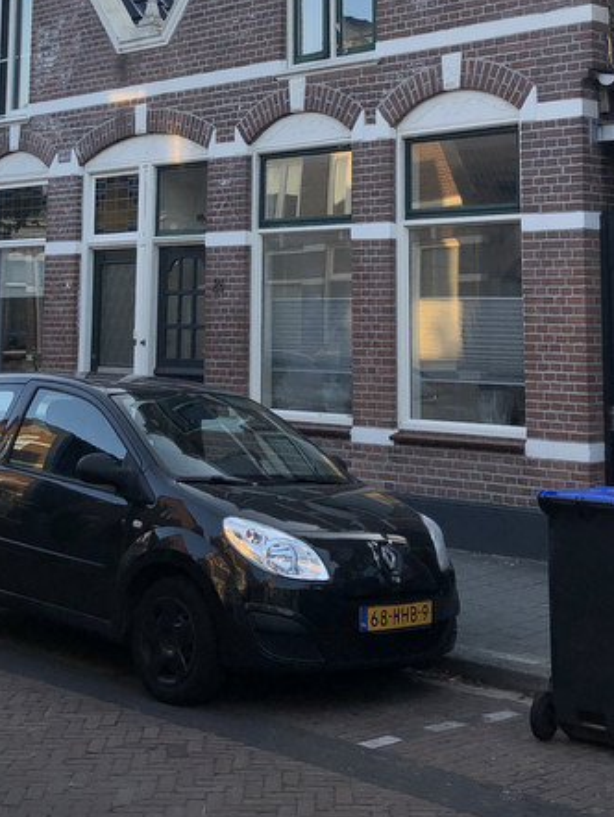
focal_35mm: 59
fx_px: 1394
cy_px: 126
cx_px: 301
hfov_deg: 24.8
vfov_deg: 31.5
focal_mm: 3.99
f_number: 1.8
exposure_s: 1/545
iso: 20
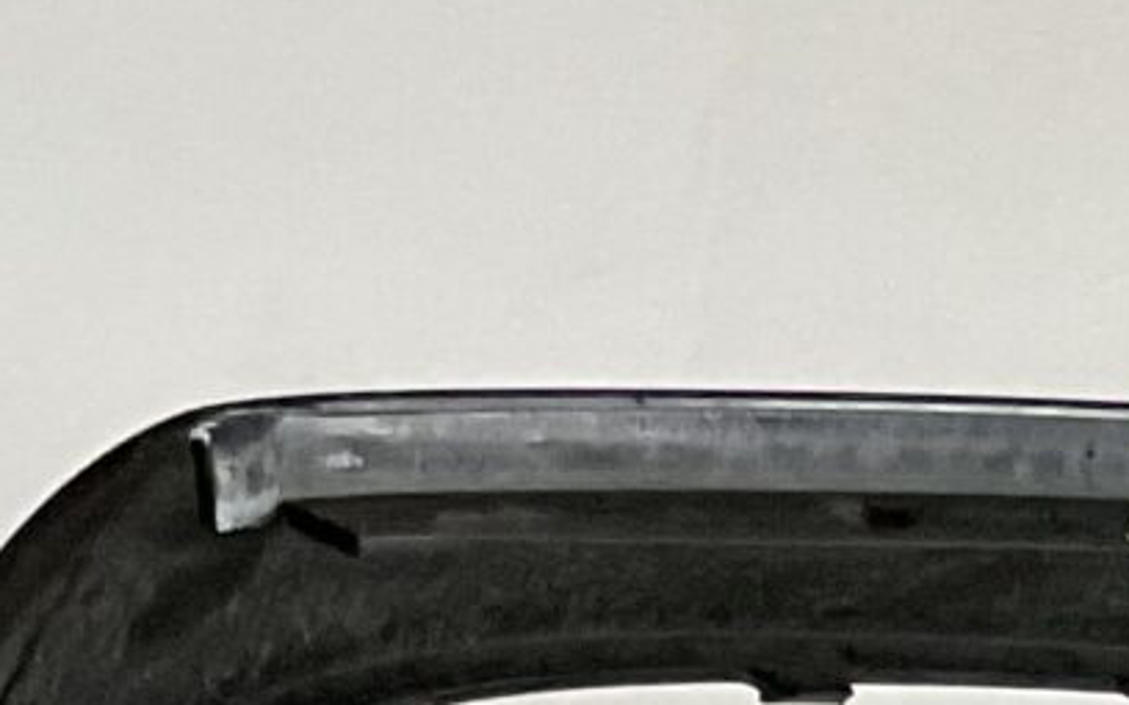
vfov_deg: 5.9
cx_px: -470
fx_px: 5938
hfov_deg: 10.5
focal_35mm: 193
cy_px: 2618
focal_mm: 3
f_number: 1.8
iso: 200
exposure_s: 1/50
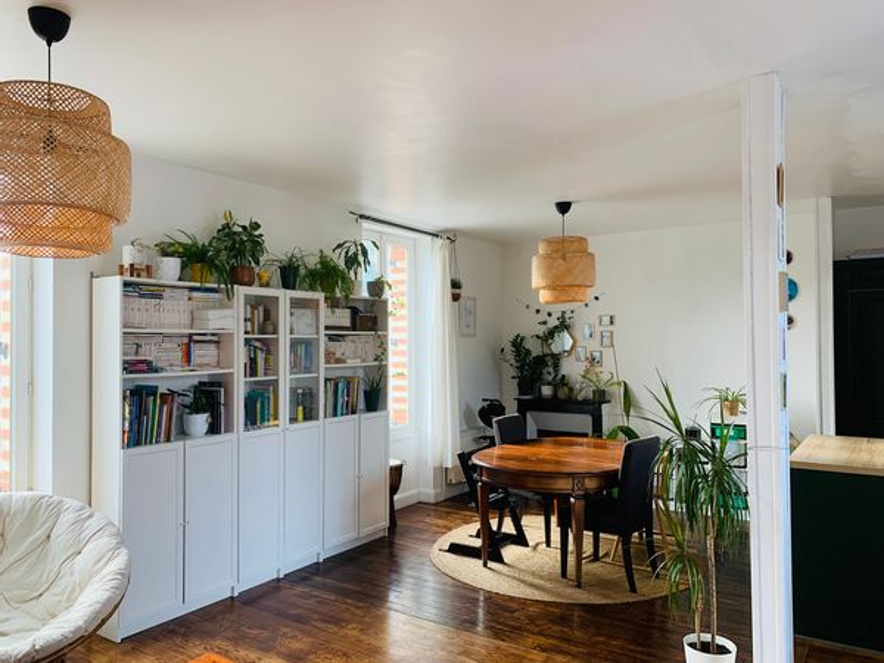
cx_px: 442
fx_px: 664
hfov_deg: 67.3
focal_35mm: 26
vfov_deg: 53.1
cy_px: 332
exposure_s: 1/112
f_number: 1.8
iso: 100
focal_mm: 4.25
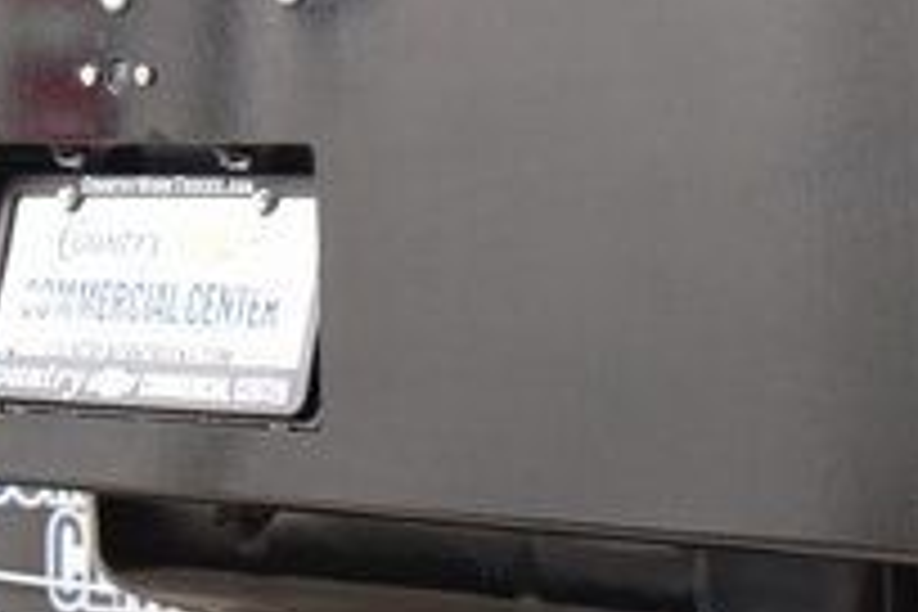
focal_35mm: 137
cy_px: 520
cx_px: 657
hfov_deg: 15.0
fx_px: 3482
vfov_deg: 10.0
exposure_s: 1/60
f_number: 4
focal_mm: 29
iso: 1600
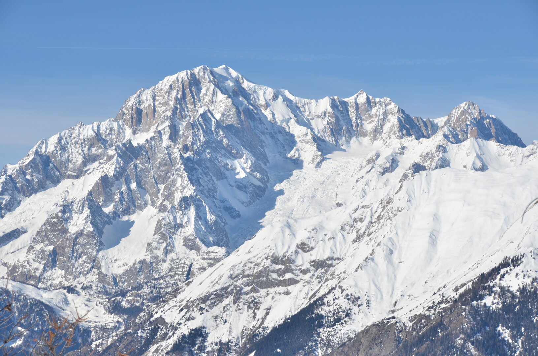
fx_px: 1566
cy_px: 178
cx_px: 269
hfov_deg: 19.5
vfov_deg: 13.0
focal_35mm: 105
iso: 125
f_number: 8
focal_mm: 70
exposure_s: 1/200
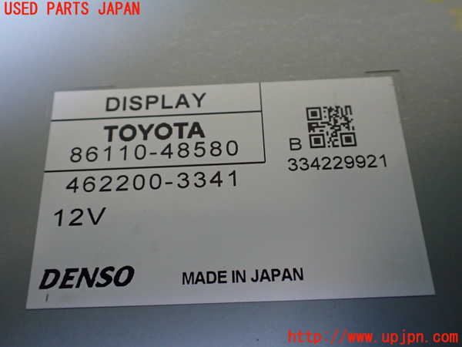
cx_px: 231
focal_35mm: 30
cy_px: 174
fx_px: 400
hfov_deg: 60.0
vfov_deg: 46.8
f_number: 2.3
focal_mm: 5.4
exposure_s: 1/125
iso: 640
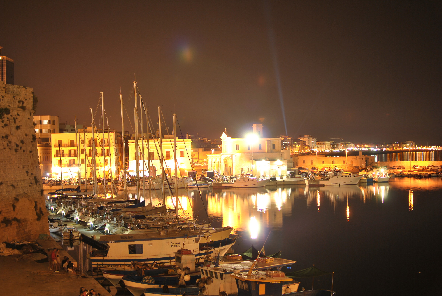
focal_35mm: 52
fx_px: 645
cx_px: 221
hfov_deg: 37.8
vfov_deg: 25.8
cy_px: 148
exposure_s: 1.6
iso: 100
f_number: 1.8
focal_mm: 35
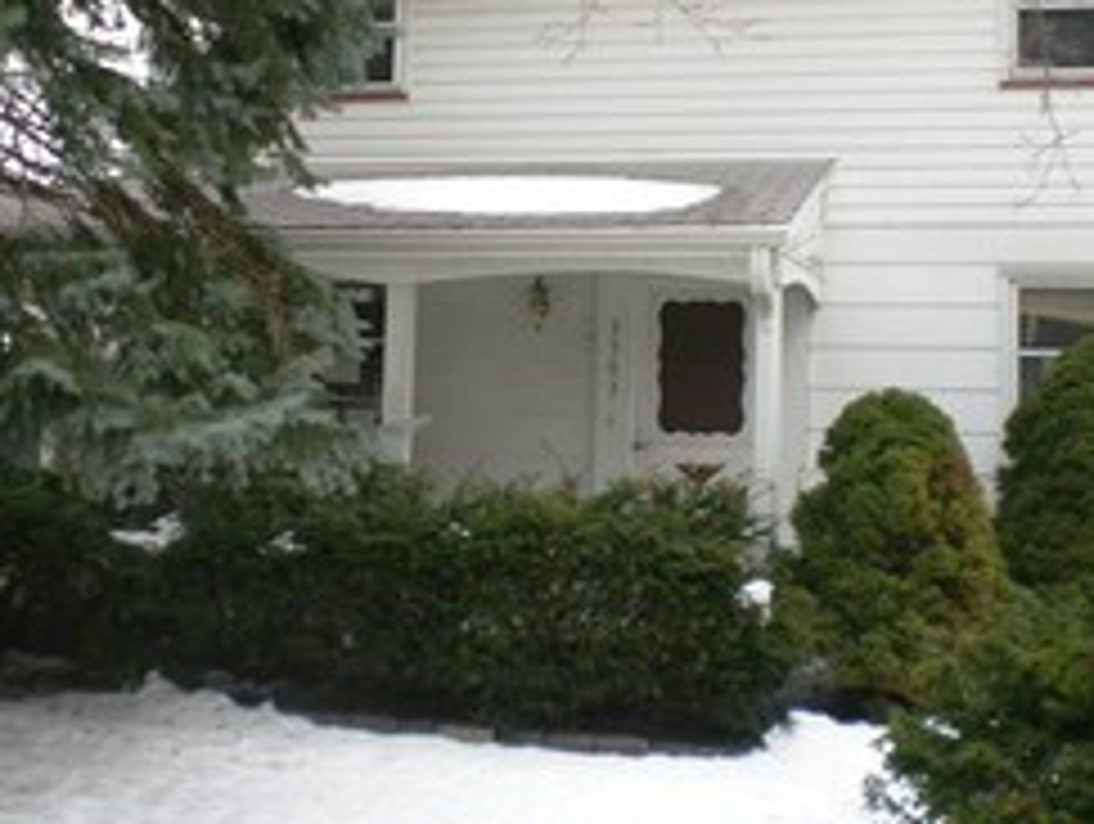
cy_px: 248
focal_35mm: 54
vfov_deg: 26.9
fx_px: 1709
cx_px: 563
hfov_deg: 35.5
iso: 77
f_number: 3.1
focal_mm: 6.3
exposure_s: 1/273
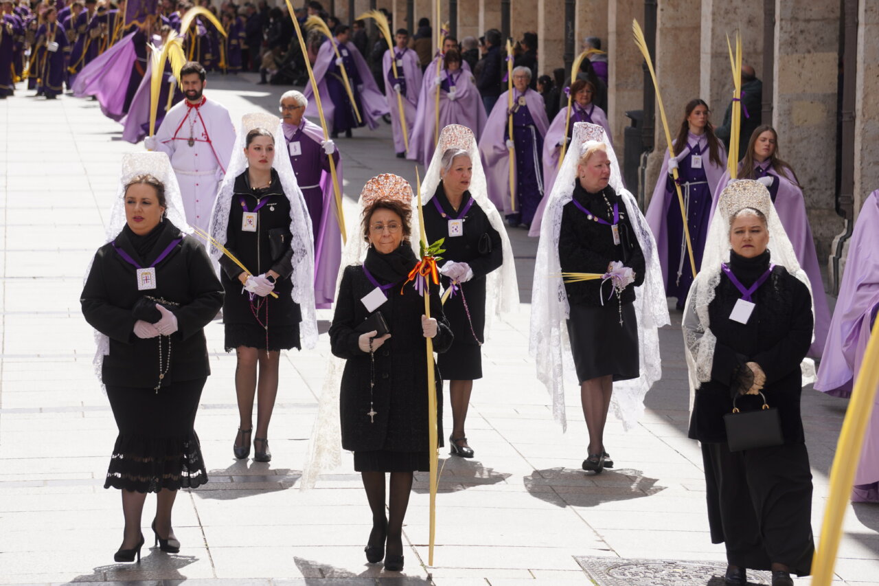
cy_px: 293
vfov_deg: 8.6
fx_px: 3918
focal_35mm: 160
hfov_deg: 12.8
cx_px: 440
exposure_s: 1/320
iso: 100
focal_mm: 107
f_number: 6.3
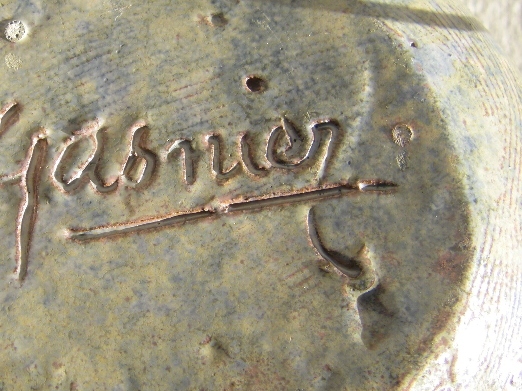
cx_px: 174
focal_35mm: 57
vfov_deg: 25.7
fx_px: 860
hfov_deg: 33.5
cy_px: 180
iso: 64
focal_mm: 6.3
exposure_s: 1/125
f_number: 3.5
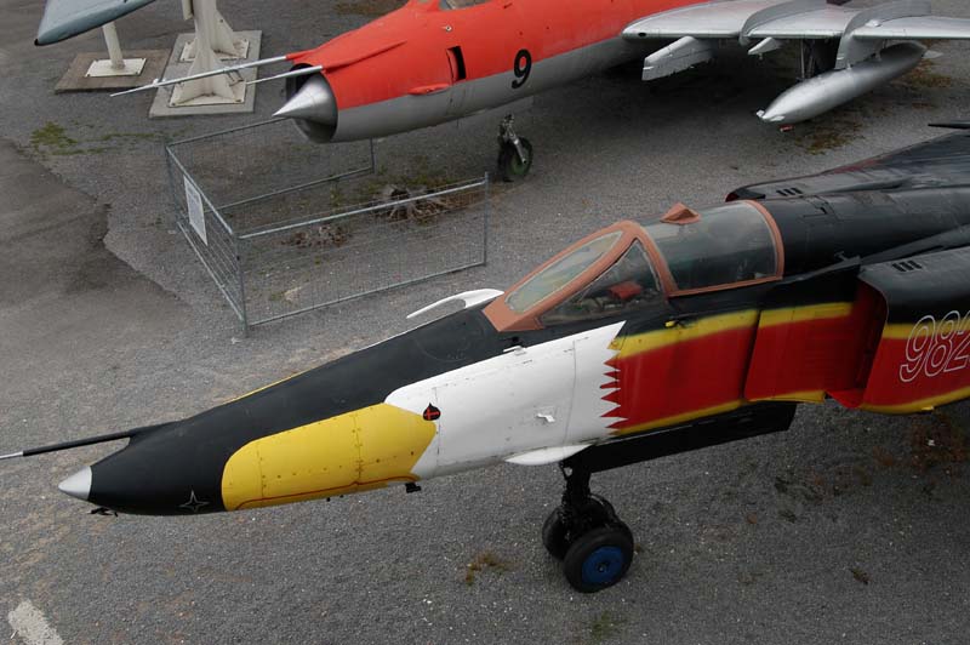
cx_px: 485
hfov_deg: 53.2
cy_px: 322
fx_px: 969
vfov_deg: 36.8
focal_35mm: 36
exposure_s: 1/200
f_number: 7.1
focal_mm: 24
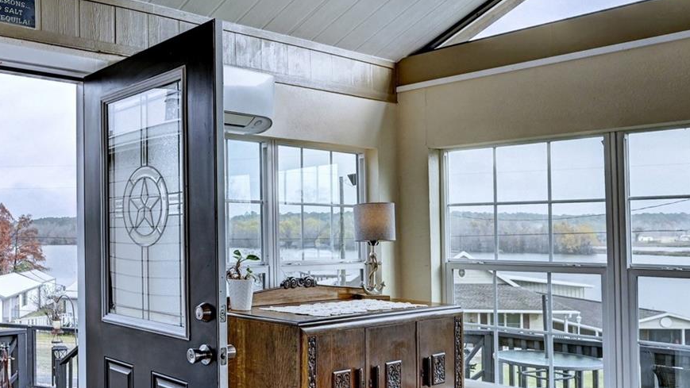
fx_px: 700
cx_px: 60
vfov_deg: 31.0
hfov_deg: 46.9
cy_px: 215
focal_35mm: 38
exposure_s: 1/125
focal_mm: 15.5
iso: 400
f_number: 8
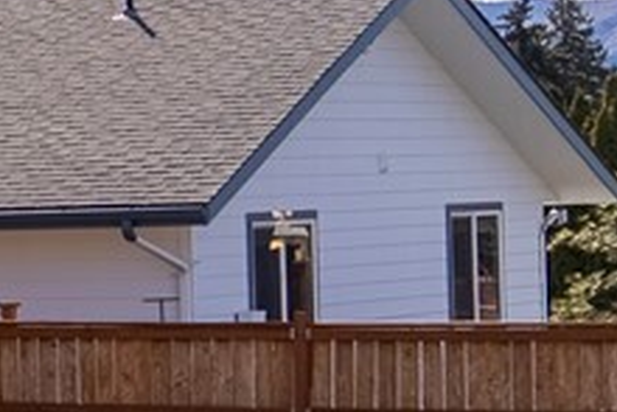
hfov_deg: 8.0
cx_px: -1667
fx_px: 3173
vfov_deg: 7.4
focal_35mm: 185
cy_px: 255
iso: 100
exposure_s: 1/8000
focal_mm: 24
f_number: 2.8
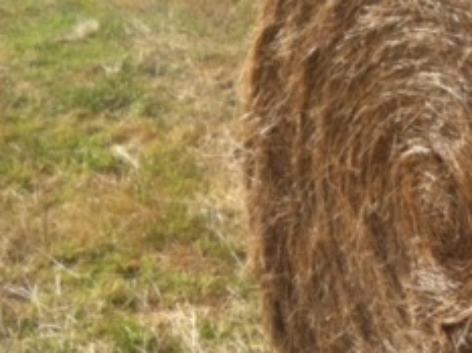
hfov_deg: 19.7
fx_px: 1307
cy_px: 148
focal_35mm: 96
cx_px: 506
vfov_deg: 15.4
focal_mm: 3.85
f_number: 2.8
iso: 80
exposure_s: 1/1040
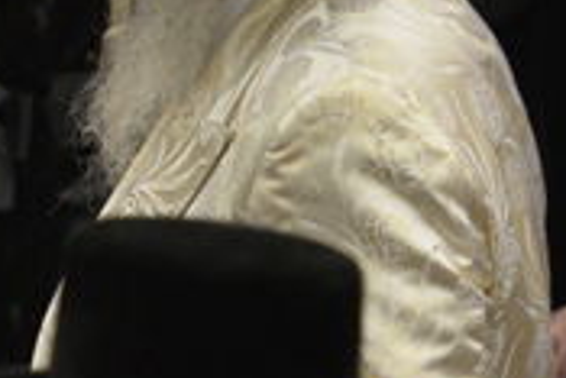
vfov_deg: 1.6
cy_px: 82
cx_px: -149
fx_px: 13815
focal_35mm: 878
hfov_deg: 2.3
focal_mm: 150
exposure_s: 1/200
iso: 1600
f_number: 3.5
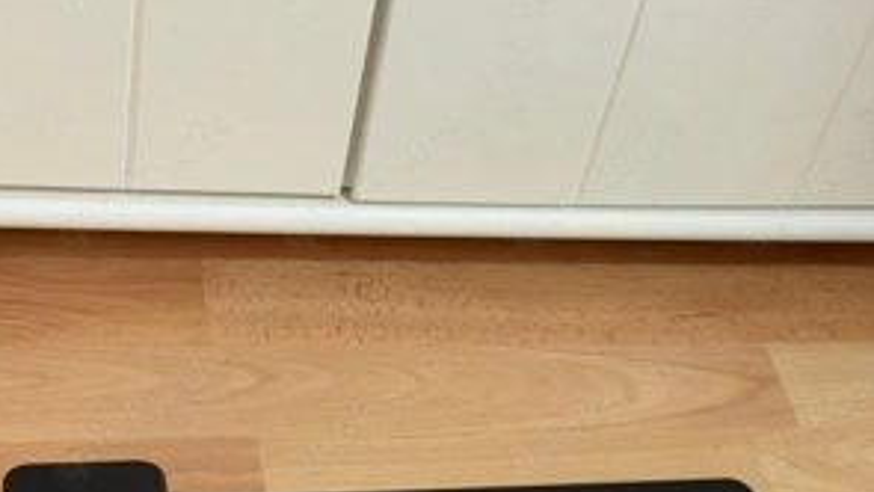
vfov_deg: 16.8
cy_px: 445
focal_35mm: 71
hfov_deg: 29.7
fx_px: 1646
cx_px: 433
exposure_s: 1/40
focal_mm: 6.76
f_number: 1.78
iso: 320
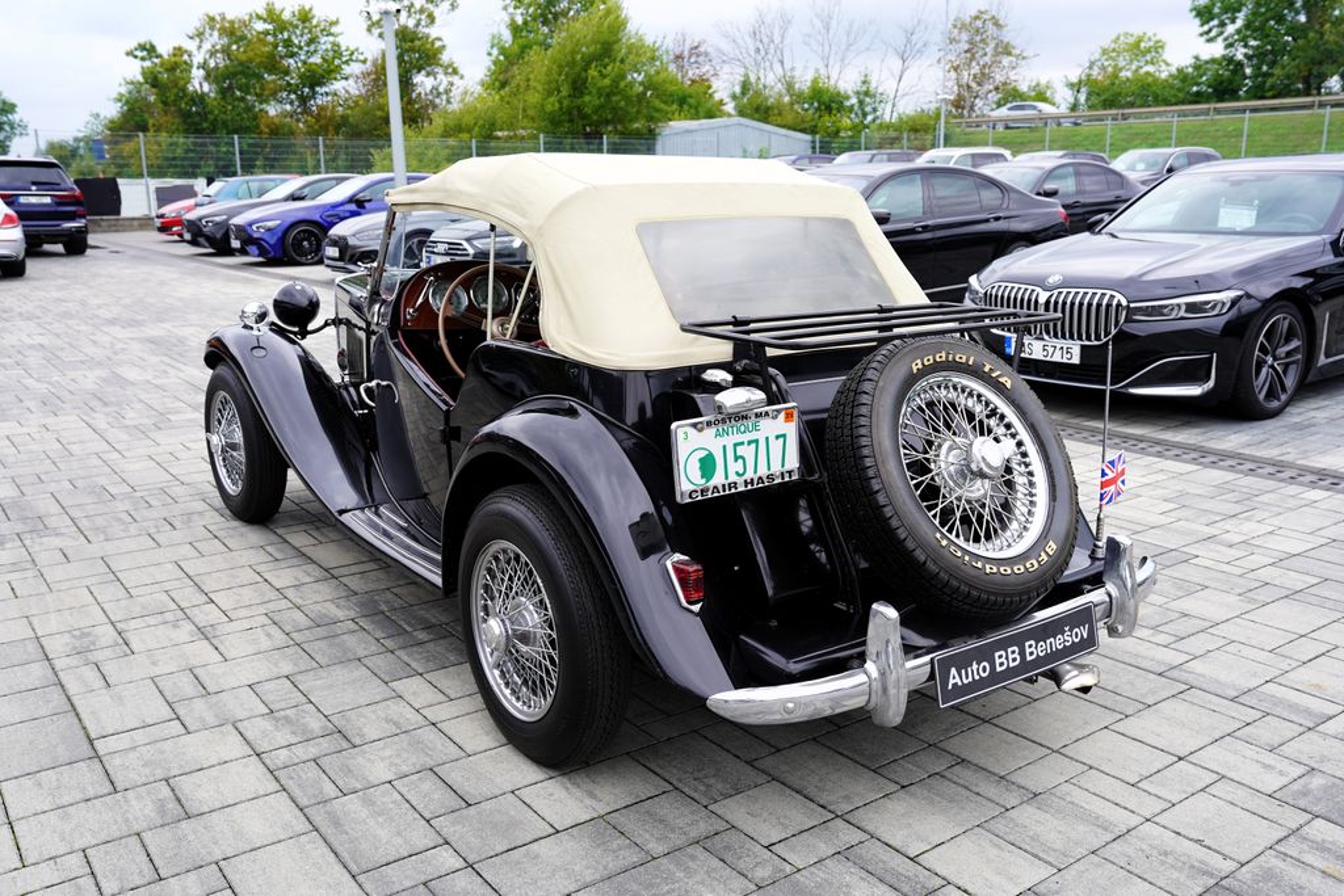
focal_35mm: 30
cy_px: 448
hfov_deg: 61.9
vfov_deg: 43.6
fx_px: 1120
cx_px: 672
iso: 100
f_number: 5.6
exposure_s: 1/80
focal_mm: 30
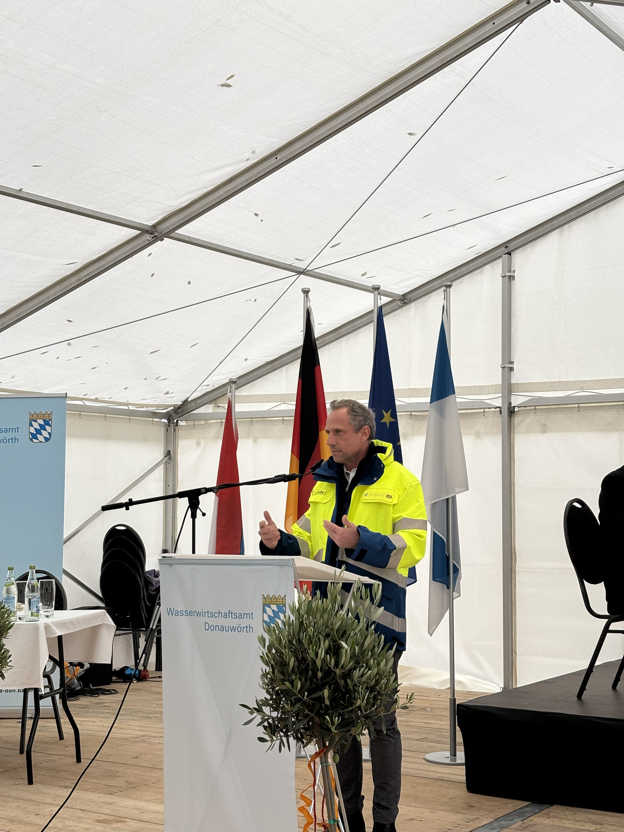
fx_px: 1250
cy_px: 416
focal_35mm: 52
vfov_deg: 36.8
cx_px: 312
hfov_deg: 28.0
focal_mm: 5.96
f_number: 1.6
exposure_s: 1/121
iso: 50
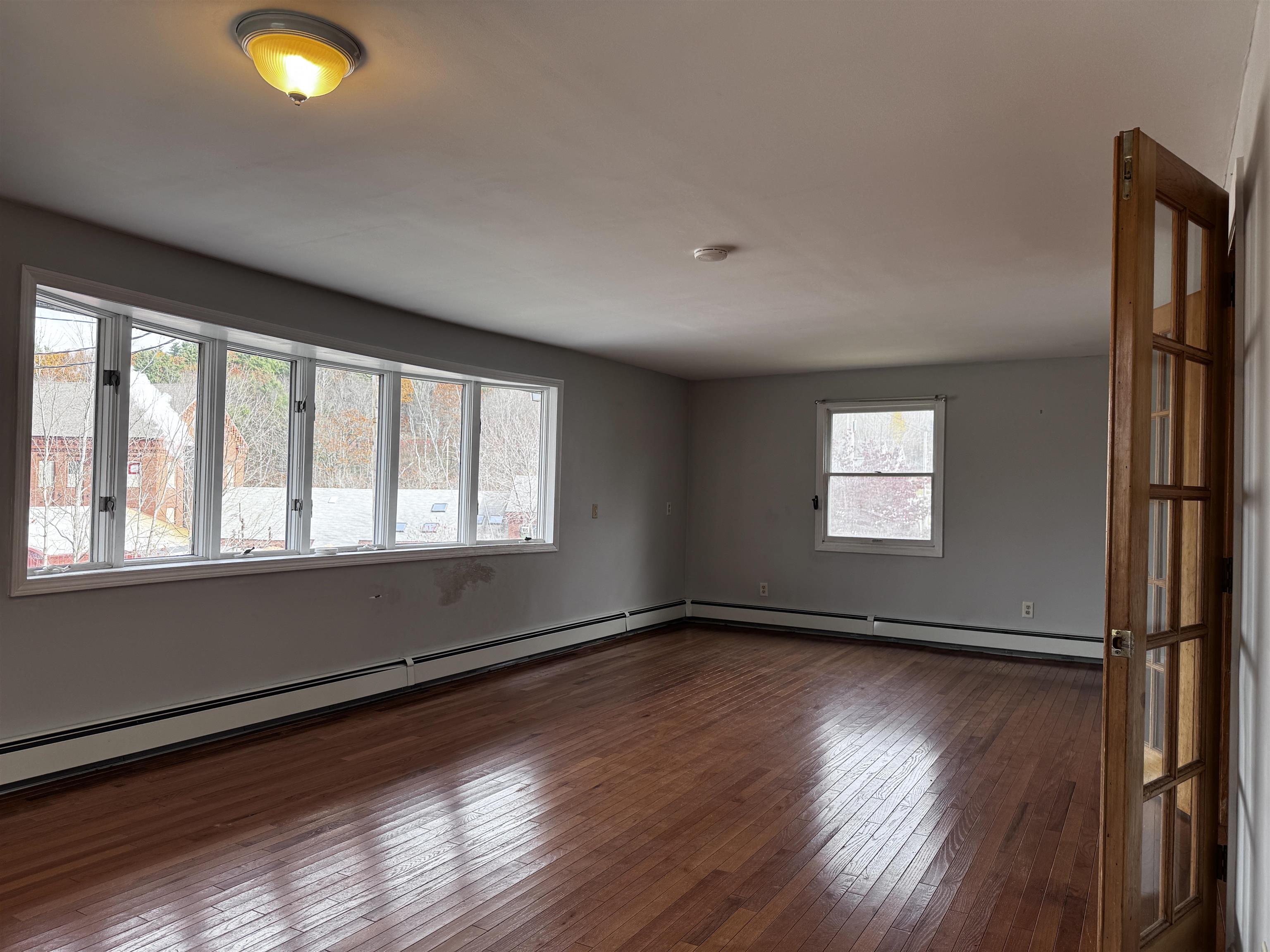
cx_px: 635
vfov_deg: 56.8
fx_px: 881
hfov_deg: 71.6
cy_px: 476
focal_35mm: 24
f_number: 1.78
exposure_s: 1/142
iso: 64
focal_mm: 6.76
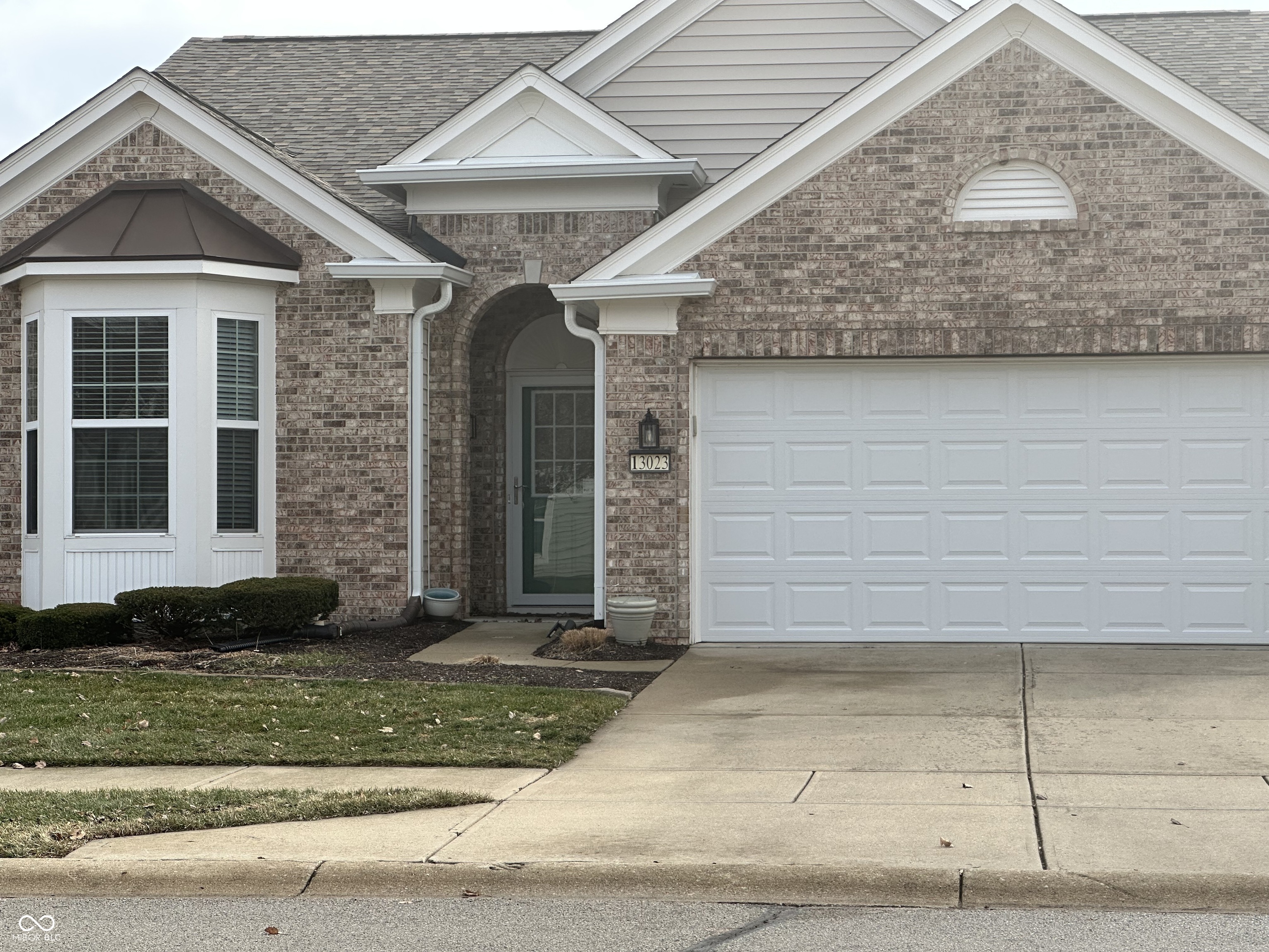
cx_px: 634
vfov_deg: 19.1
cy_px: 476
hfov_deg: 25.3
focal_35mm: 77
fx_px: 2823
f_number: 2.8
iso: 32
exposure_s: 1/373
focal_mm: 9
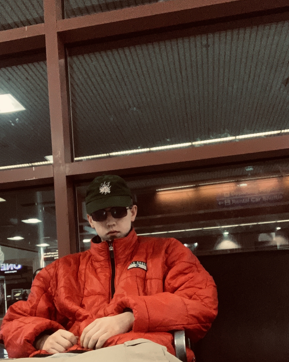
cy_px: 241
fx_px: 470
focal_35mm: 44
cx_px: 118
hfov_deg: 34.1
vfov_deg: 41.5
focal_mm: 2.87
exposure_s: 1/24
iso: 500
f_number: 2.2
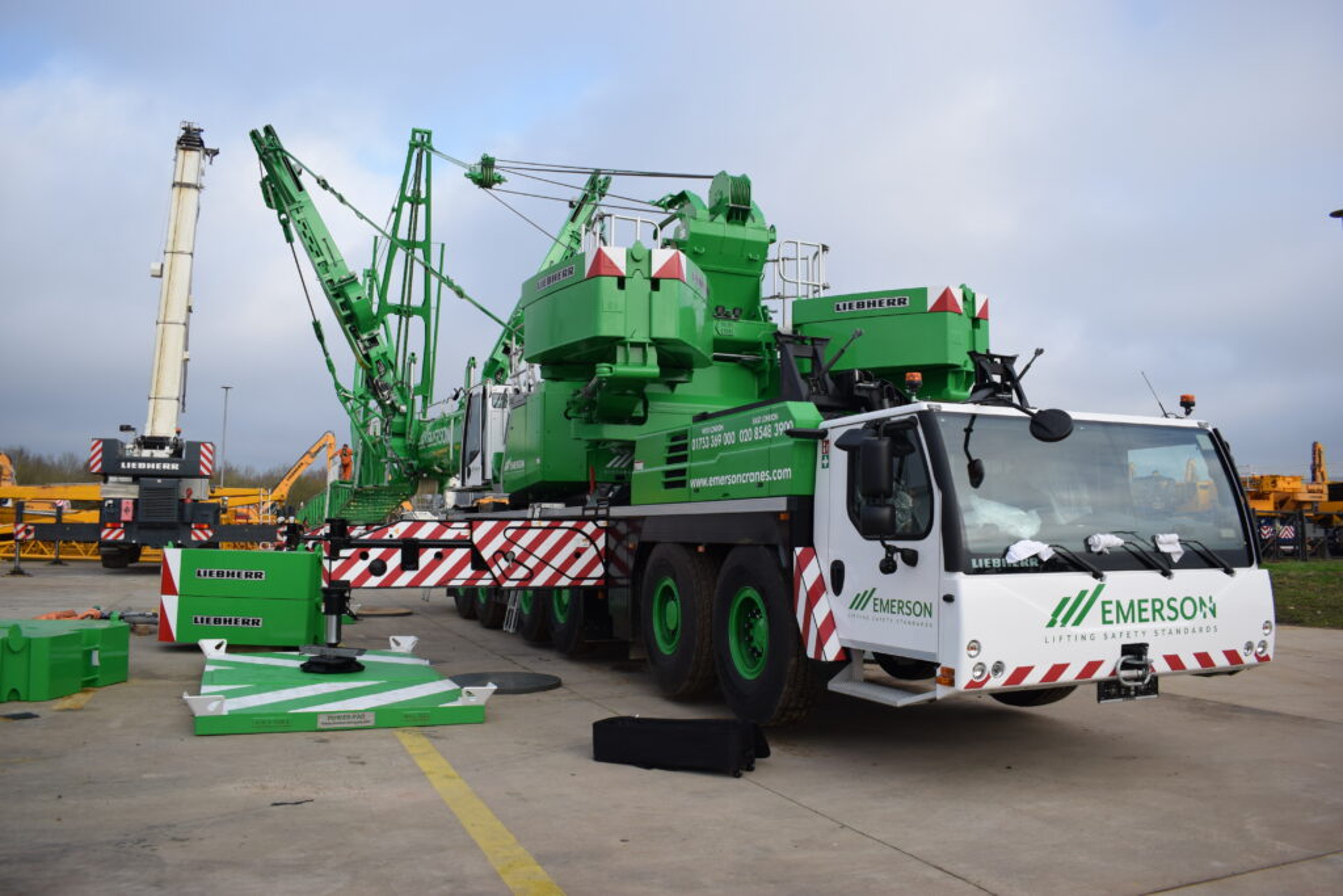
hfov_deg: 67.4
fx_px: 1007
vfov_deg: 47.9
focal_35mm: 27
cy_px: 448
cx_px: 672
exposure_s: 1/1250
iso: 400
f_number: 4.5
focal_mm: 18
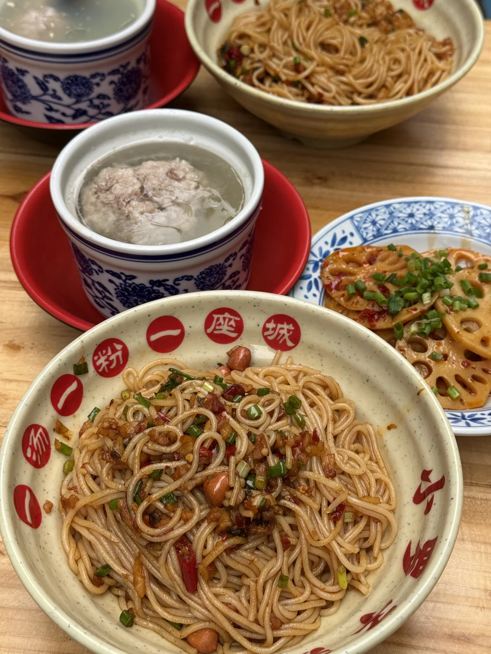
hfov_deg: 30.3
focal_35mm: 48
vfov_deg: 39.7
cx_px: 246
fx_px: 908
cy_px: 327
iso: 80
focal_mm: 6.76
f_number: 1.78
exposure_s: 1/706
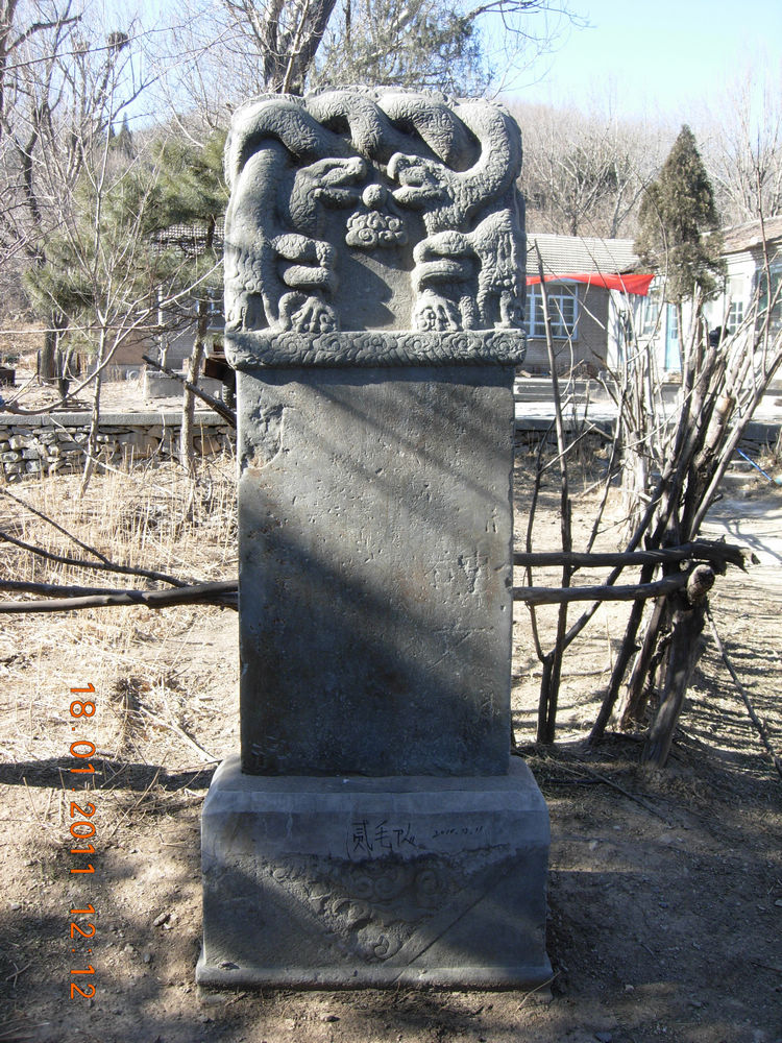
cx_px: 391
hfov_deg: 39.7
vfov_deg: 51.4
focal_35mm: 36
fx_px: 1084
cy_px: 522
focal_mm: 7.5
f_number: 4.3
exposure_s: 1/128
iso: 50
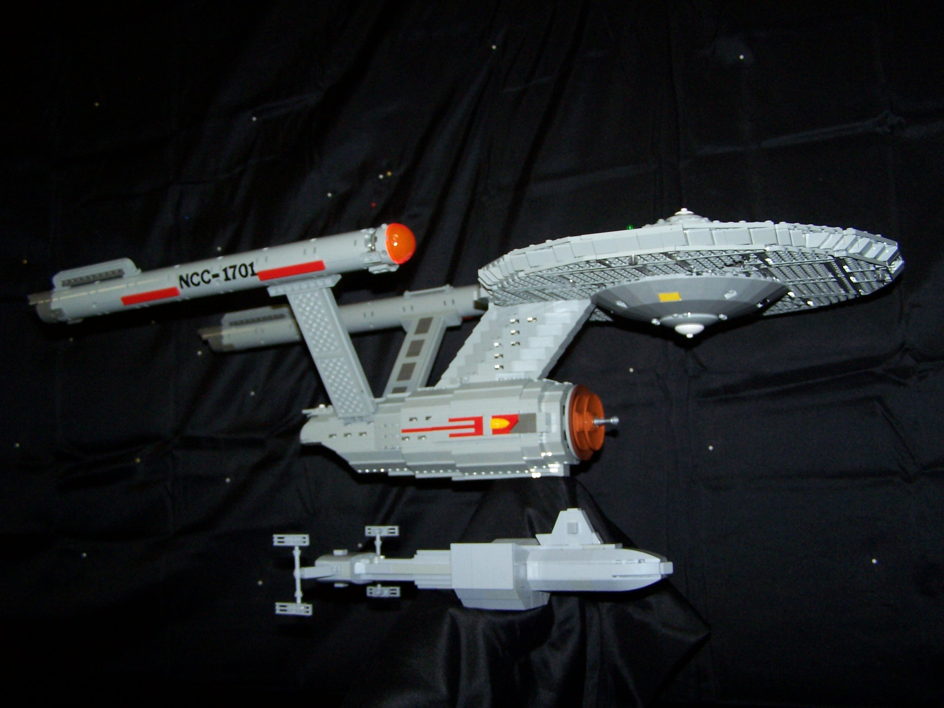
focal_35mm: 38
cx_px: 472
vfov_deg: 37.7
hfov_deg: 49.0
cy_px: 354
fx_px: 1036
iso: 140
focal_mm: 6.3
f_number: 2.8
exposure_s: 1/60
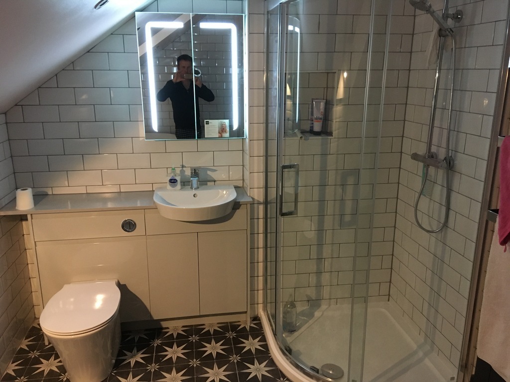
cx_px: 255
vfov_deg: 48.2
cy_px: 191
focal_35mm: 29
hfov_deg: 61.7
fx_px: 427
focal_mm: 4.15
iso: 250
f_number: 2.2
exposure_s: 1/17
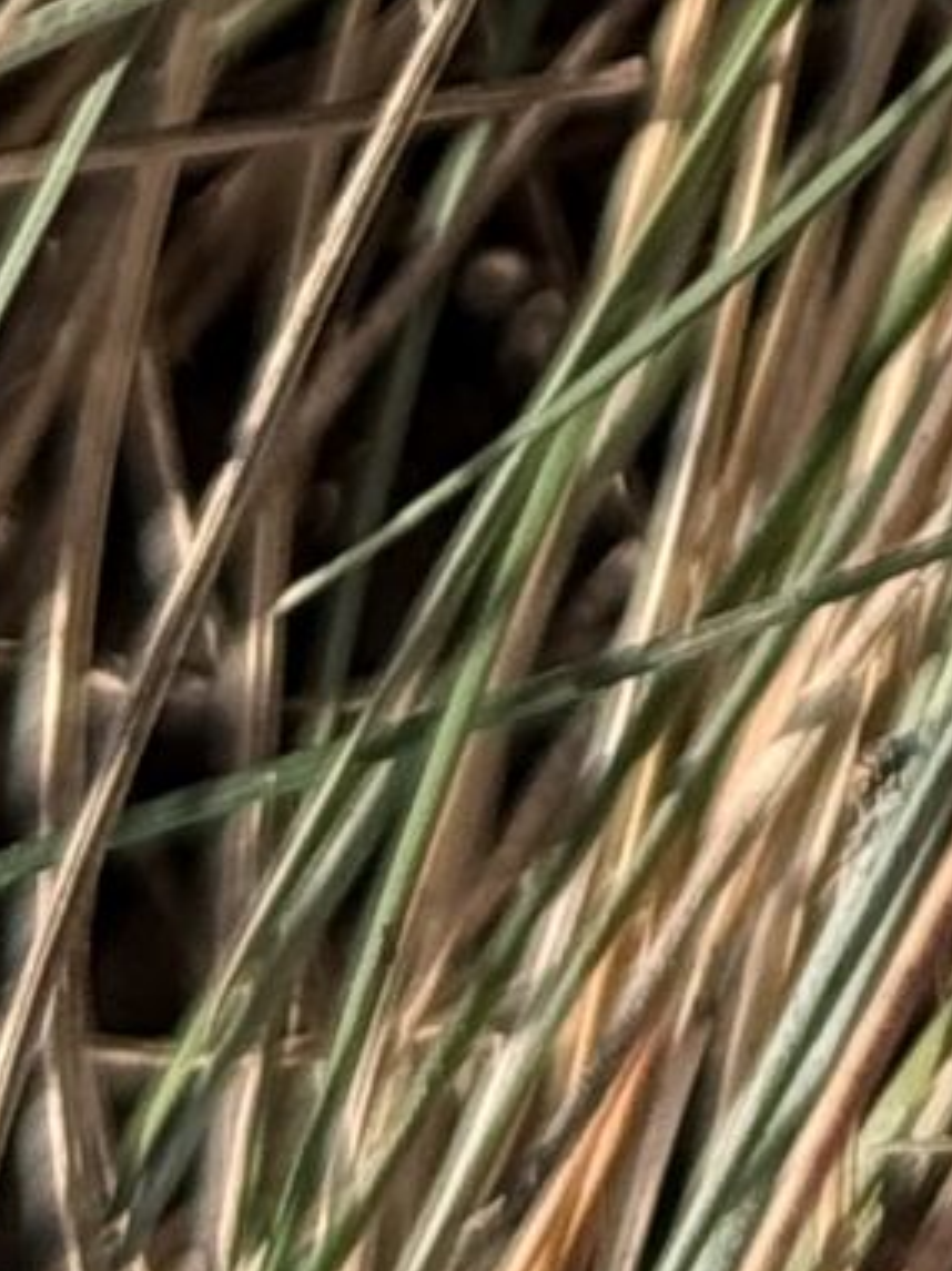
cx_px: 2992
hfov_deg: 4.4
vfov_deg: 5.8
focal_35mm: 322
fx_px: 11821
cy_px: -2492
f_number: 1.78
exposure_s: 1/1429
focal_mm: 6.76
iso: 100
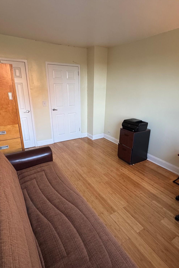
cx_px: 96
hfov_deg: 61.9
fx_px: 149
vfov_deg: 84.0
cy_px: 137
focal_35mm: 20
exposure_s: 1/60
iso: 320
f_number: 2.2
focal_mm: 2.22
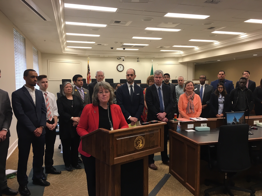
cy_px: 98
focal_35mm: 29
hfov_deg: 61.7
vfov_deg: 48.2
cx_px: 131
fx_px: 219
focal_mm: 4.15
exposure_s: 1/30
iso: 50
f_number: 2.2
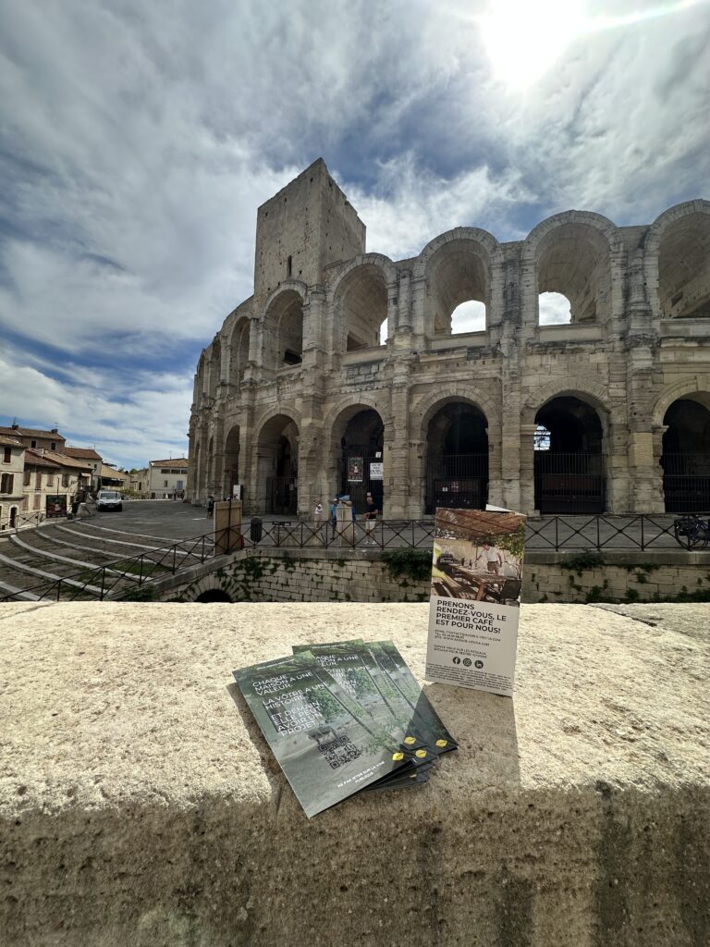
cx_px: 355
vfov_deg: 102.1
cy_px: 474
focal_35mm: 14
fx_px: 383
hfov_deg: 85.7
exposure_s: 1/2174
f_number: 2.2
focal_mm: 2.22
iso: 50
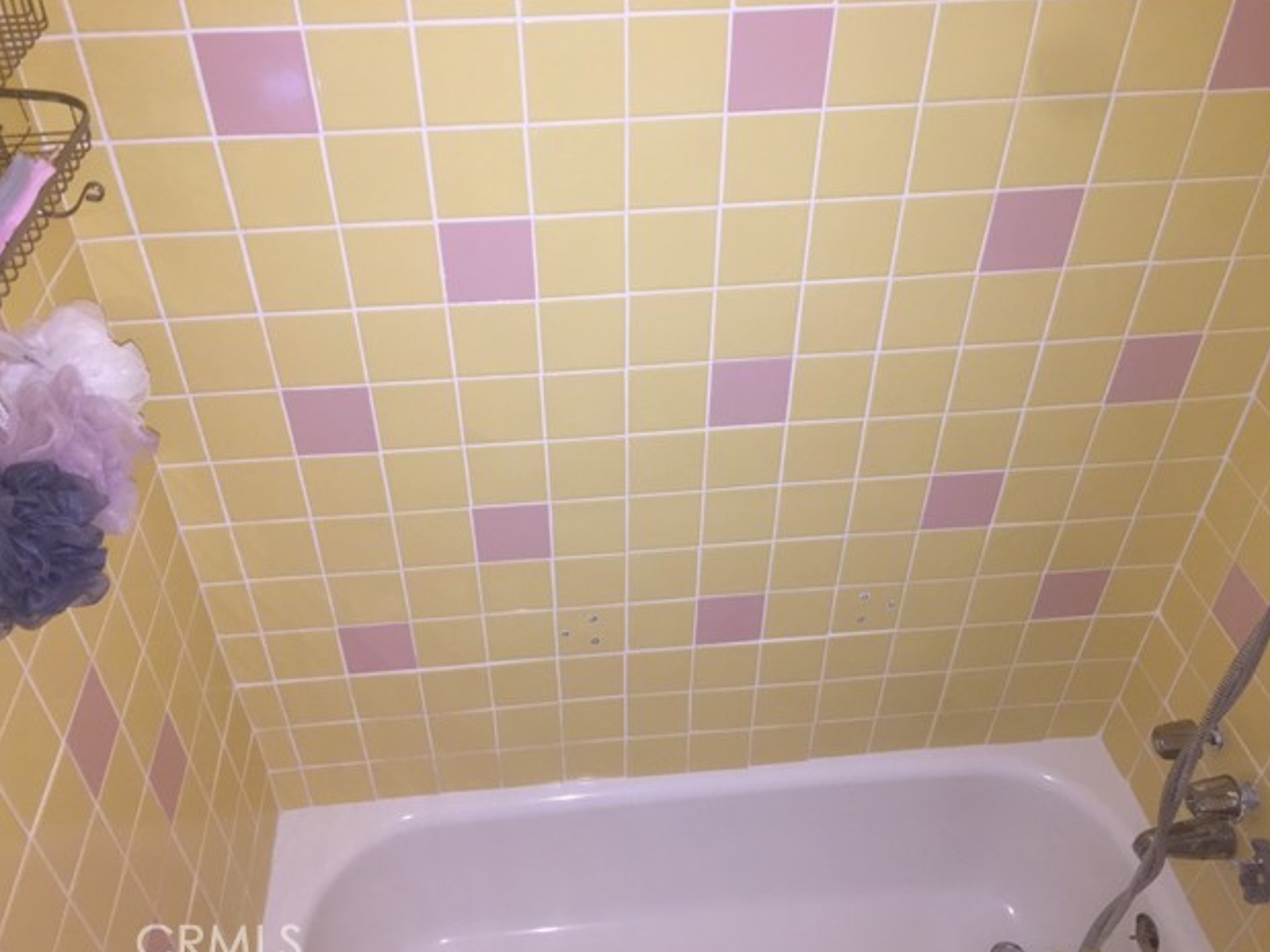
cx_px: 624
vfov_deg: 46.8
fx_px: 1100
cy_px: 480
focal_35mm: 30
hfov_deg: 60.0
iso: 80
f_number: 2.2
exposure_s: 1/16
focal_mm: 4.15
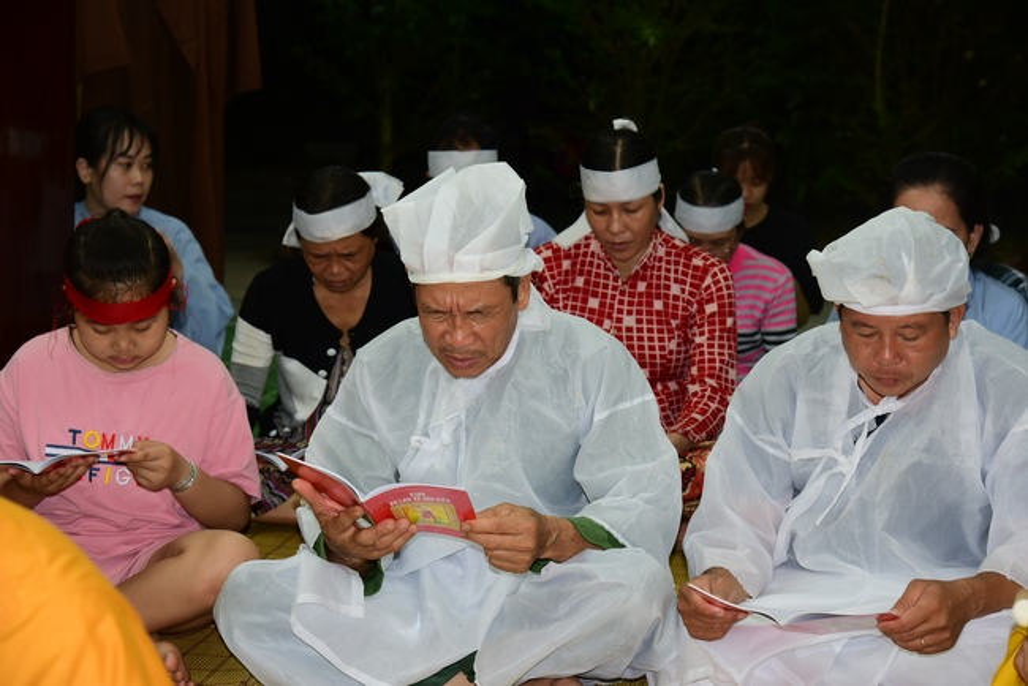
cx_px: 514
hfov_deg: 30.9
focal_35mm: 65
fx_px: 1857
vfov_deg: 20.9
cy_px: 343
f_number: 5
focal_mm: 65
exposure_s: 1/50
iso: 1000
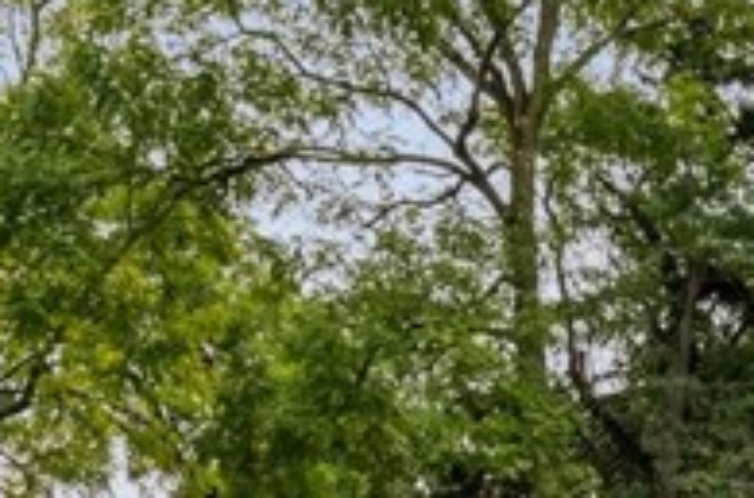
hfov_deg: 26.5
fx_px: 1400
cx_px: 928
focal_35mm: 67
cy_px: 786
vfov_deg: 17.7
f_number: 11
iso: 50
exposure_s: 1/15
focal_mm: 12
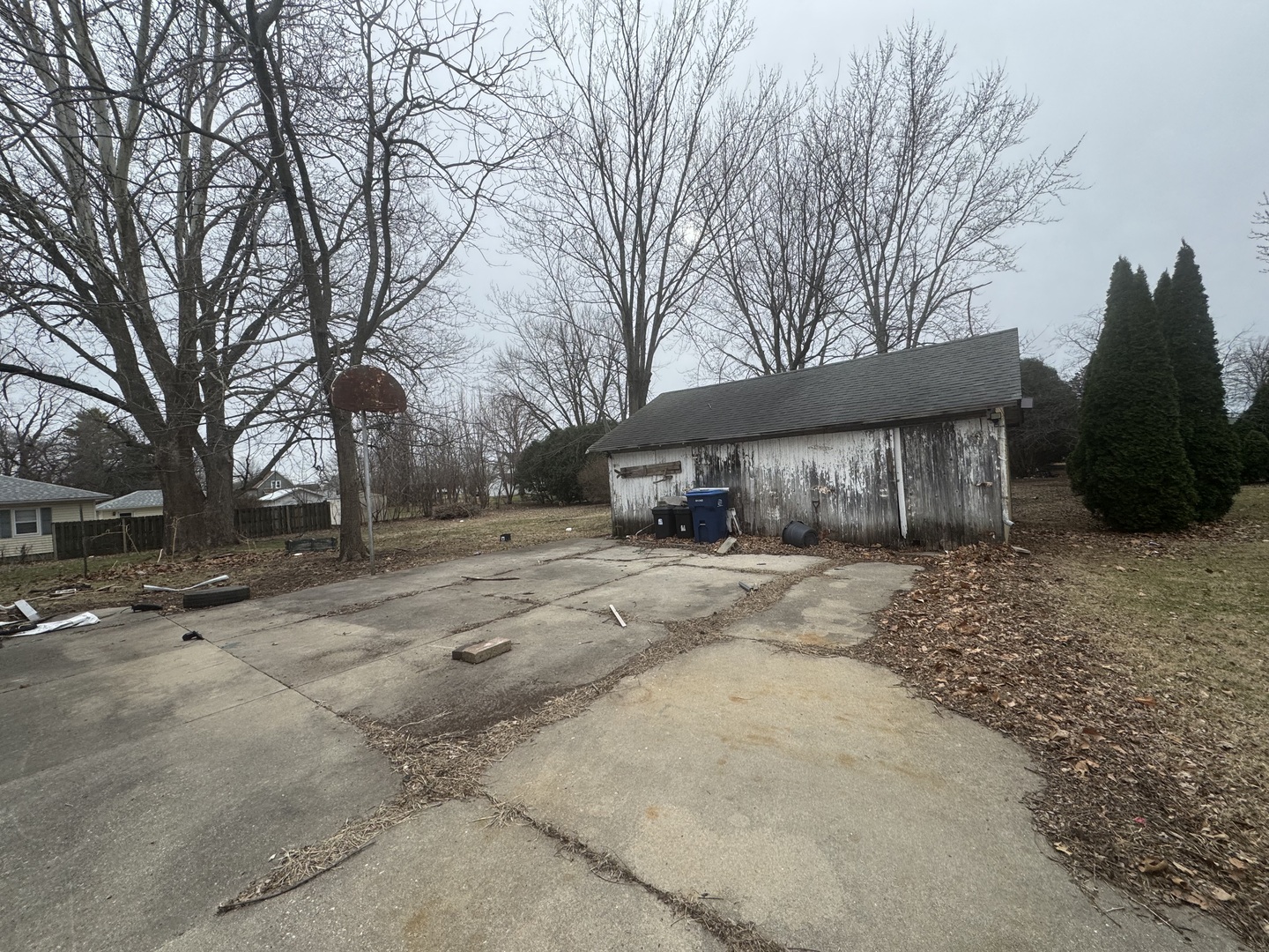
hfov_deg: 102.1
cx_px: 634
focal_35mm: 14
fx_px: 513
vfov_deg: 85.7
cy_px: 476
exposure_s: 1/625
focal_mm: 2.22
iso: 40
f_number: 2.2
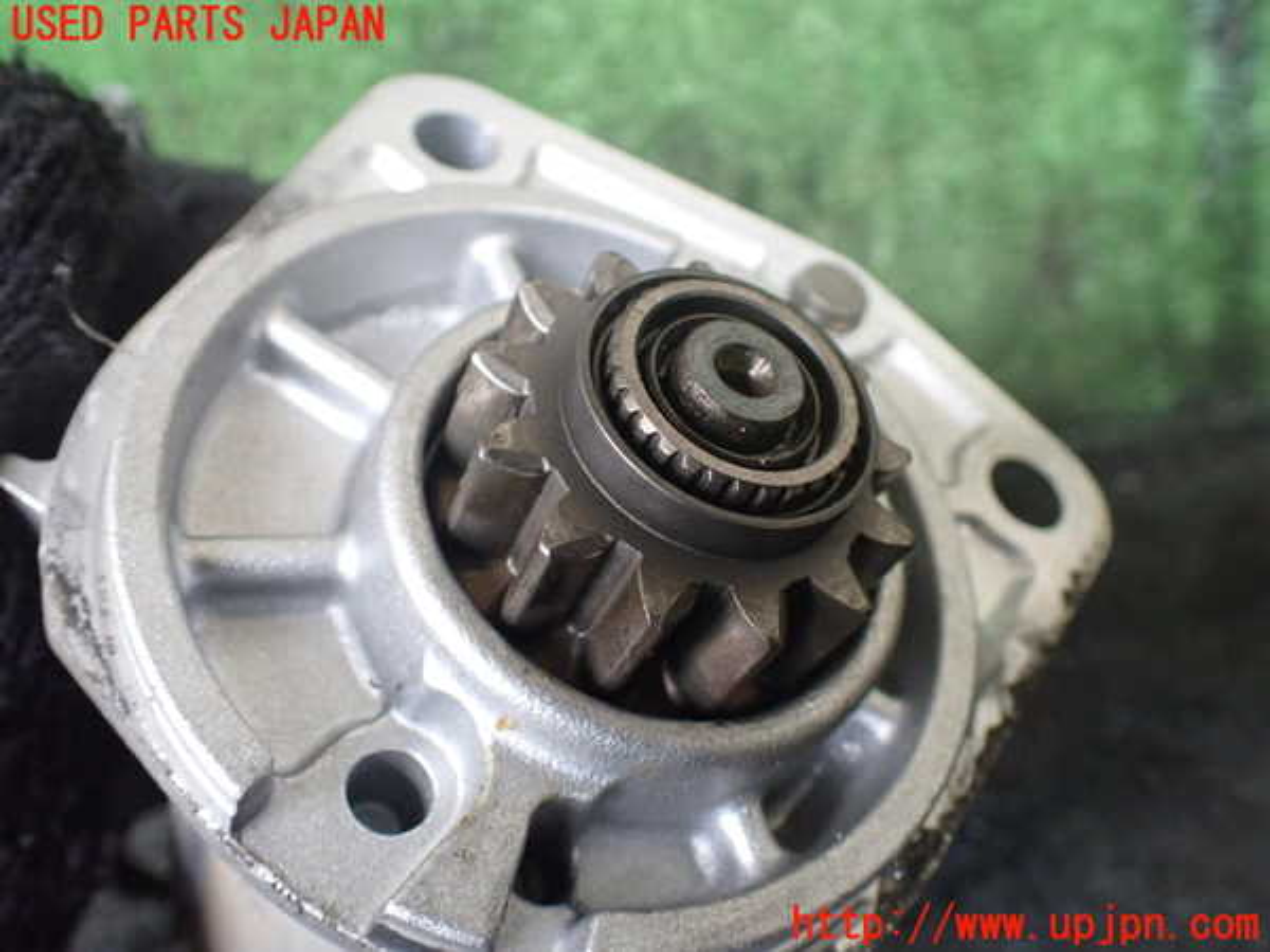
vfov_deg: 46.8
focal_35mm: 30
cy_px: 476
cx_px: 635
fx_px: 1101
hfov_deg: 60.0
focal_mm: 5.4
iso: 640
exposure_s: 1/125
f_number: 2.3
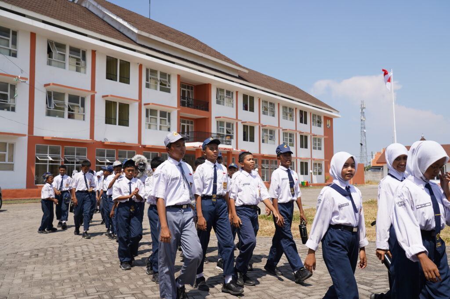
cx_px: 225
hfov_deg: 57.3
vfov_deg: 39.9
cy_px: 150
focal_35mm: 33
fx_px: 412
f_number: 6.3
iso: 200
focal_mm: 33
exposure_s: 1/800
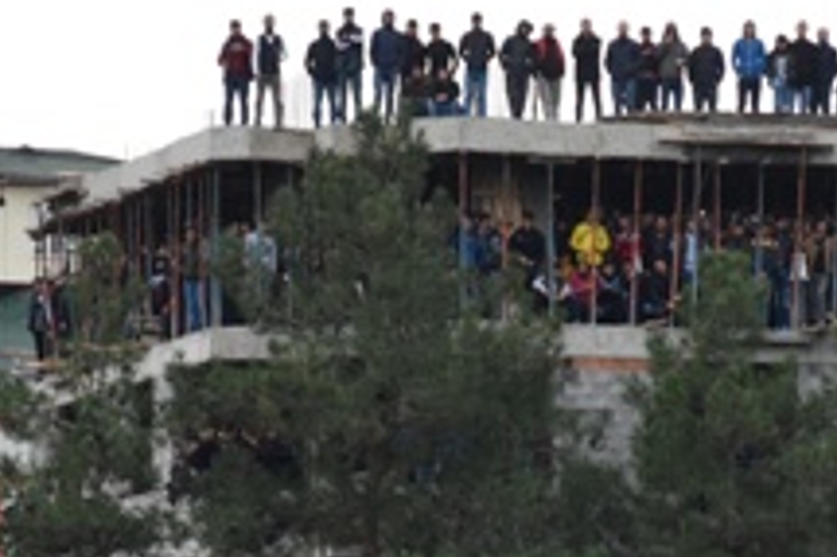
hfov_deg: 6.1
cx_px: 619
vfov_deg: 4.1
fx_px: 7794
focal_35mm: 335
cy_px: 746
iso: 640
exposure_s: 1/400
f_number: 5
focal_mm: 75
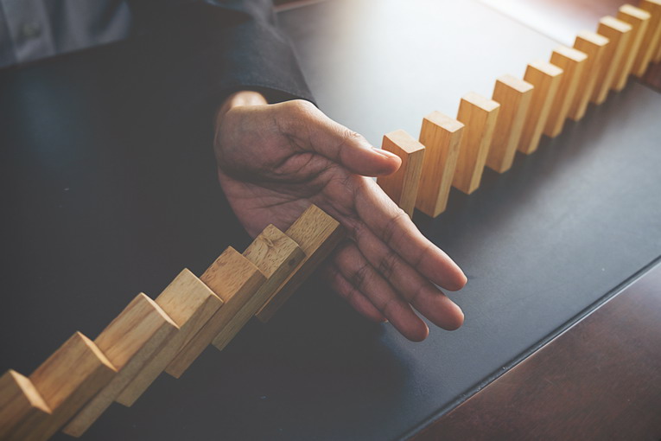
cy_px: 220
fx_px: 661
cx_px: 330
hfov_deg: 53.1
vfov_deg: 36.9
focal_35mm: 36
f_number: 3.2
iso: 640
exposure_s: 1/125
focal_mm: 24.3
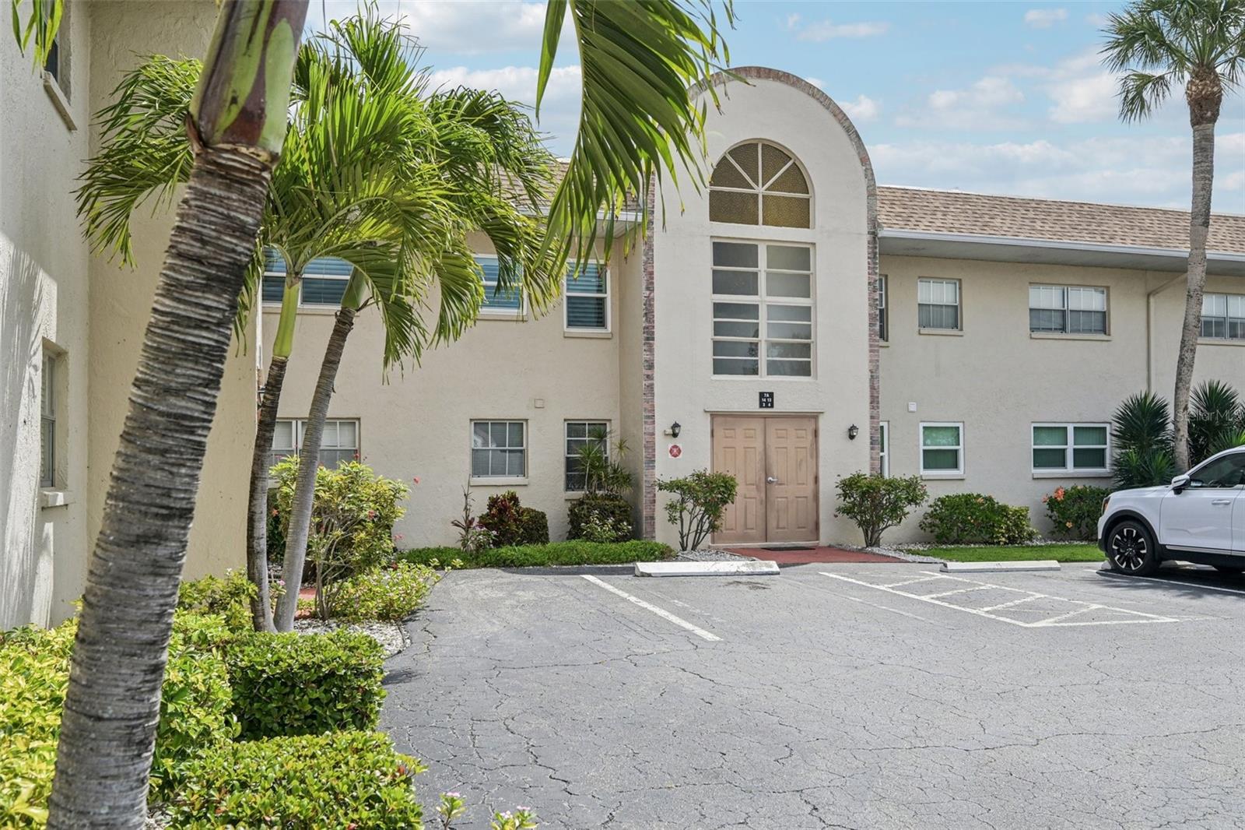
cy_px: 415
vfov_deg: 43.6
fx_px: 1037
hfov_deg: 61.9
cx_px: 622
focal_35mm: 30
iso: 400
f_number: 8
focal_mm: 30
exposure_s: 1/1000
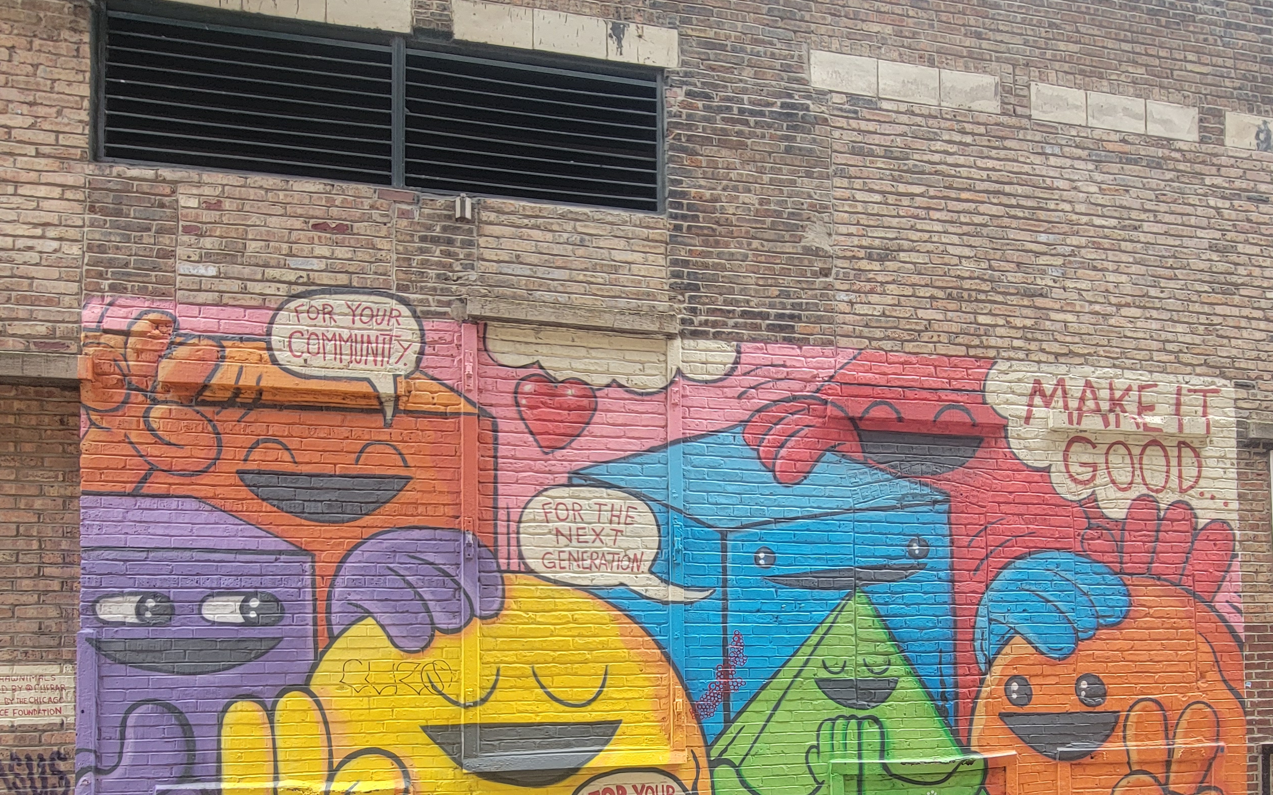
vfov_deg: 51.6
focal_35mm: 22
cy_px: 636
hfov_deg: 79.5
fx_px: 763
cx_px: 682
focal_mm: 2.2
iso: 100
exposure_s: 1/60
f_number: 2.2
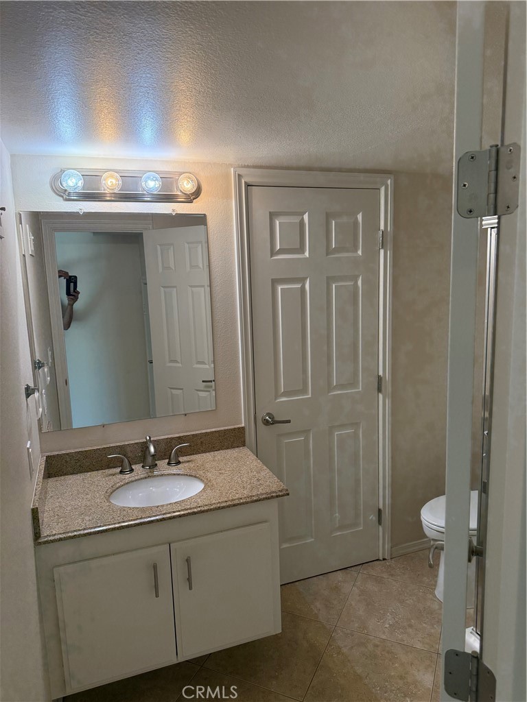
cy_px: 351
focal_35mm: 24
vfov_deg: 71.6
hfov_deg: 56.8
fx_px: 487
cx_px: 264
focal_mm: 6.76
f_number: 1.78
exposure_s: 1/178
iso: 200
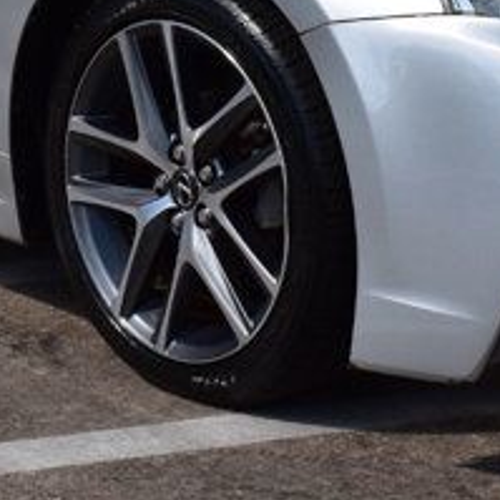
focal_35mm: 223
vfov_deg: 7.8
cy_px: -161
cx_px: -30
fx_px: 3644
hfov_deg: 7.8
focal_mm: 34
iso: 250
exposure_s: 1/500
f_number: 11
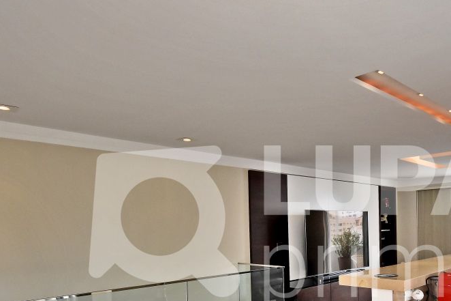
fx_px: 363
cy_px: 231
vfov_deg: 43.3
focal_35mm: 29
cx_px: 293
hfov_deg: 62.4
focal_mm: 10
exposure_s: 1/200
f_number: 7.1
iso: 800
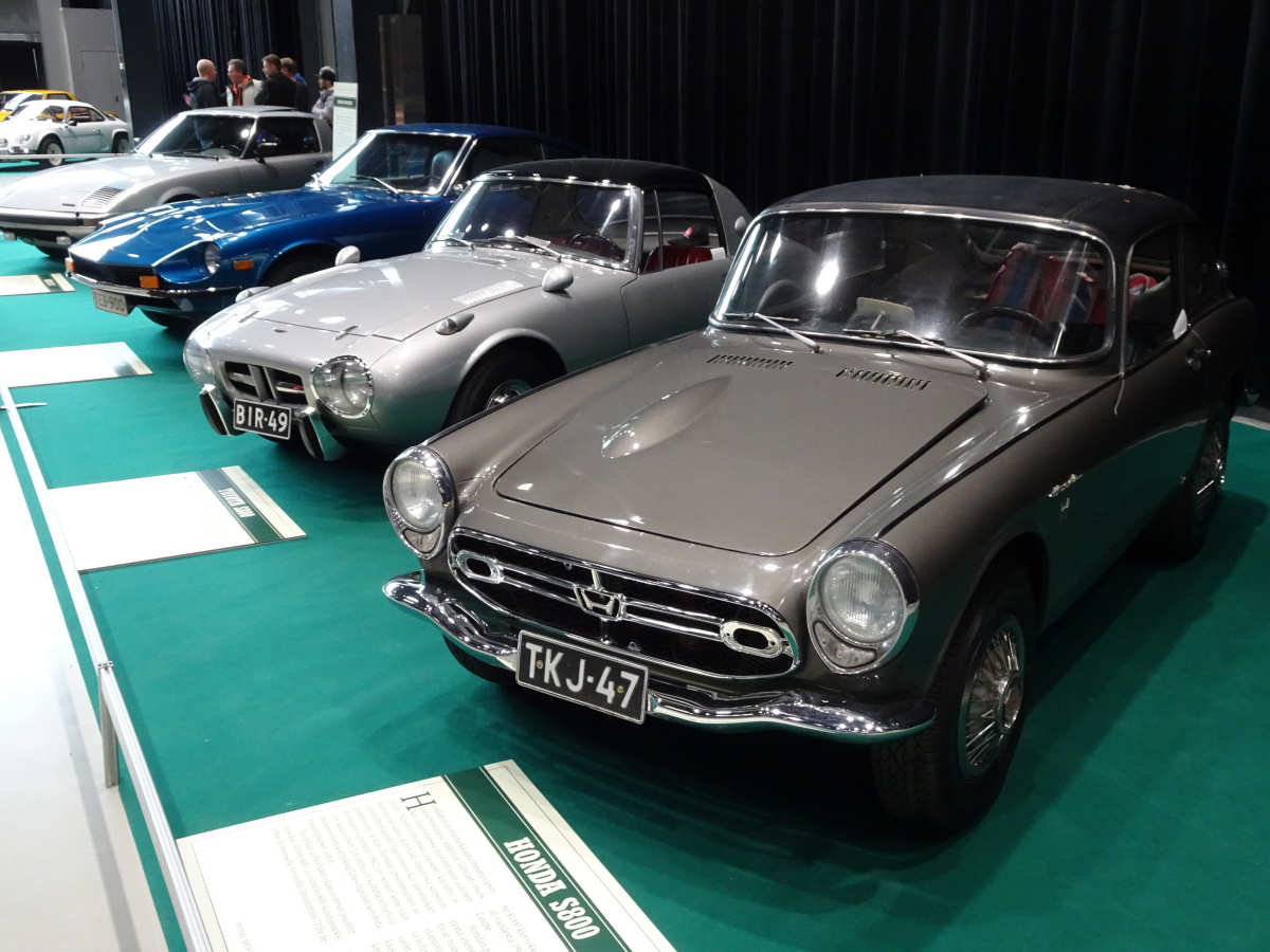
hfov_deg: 54.0
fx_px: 1247
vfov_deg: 41.8
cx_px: 635
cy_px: 476
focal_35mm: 34
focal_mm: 5.79
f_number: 4
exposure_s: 1/40
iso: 640
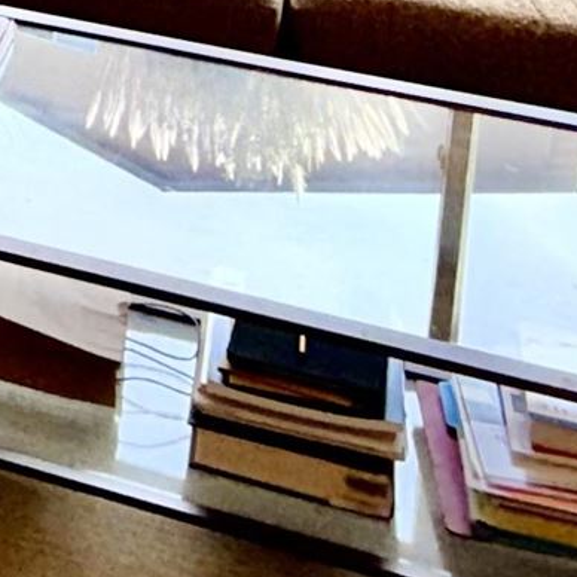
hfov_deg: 15.1
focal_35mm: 98
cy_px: -565
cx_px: -500
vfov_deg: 14.7
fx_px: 1848
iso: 32
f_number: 2.2
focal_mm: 2.22
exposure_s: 1/122
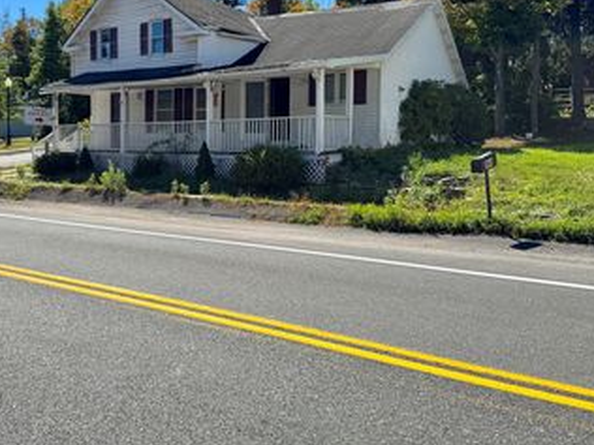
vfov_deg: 37.6
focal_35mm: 38
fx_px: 652
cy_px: 185
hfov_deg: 48.9
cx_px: 259
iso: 80
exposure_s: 1/4950
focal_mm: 6.76
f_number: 1.78
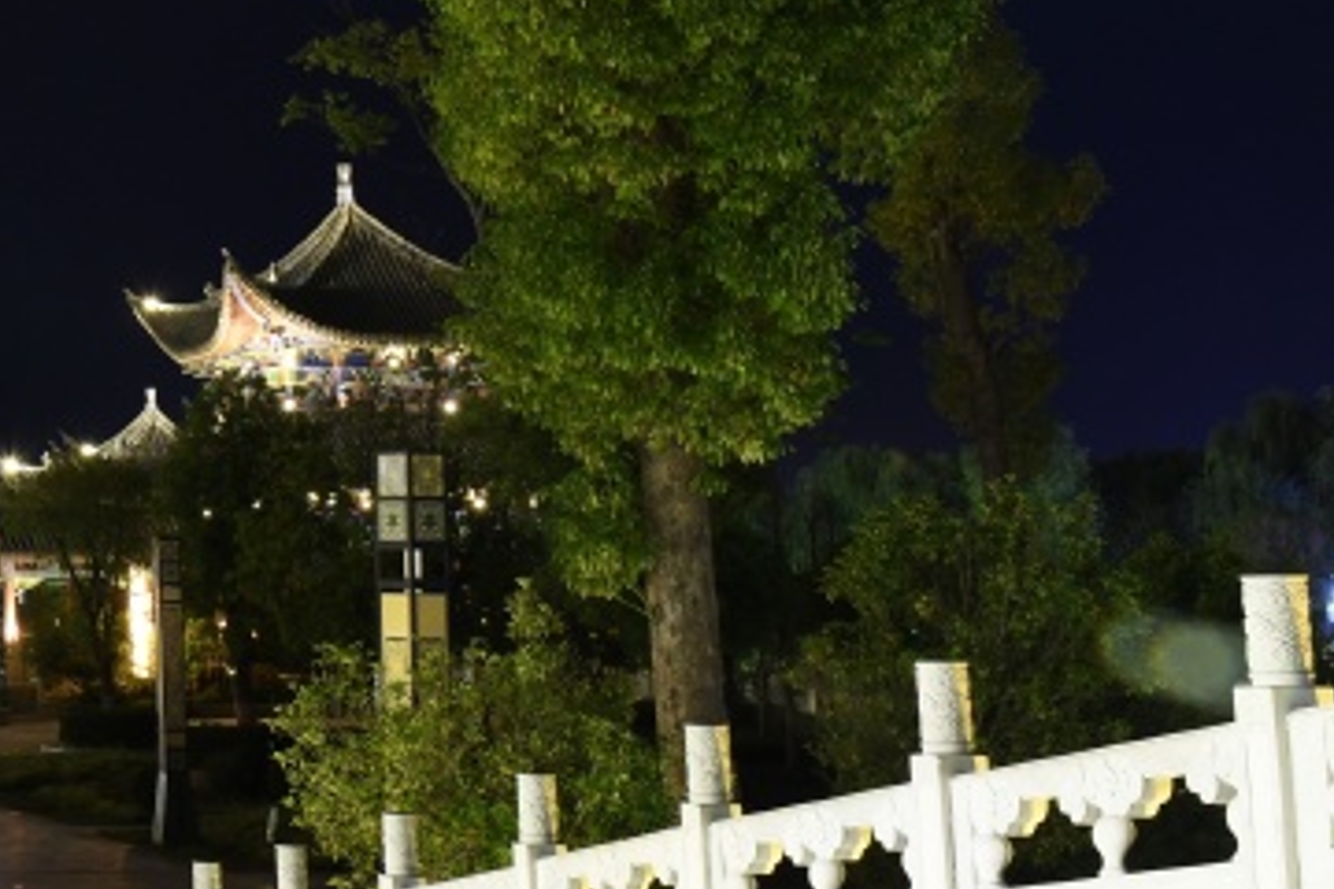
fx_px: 2964
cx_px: -656
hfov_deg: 21.4
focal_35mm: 80
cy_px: 174
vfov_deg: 16.9
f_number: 8
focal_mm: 24
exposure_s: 8
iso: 500
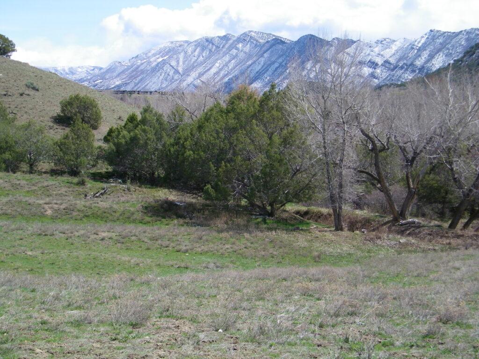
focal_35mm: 57
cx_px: 240
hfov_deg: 33.8
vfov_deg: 25.7
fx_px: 789
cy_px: 180
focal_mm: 10.1
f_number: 8.2
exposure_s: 1/160
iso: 80
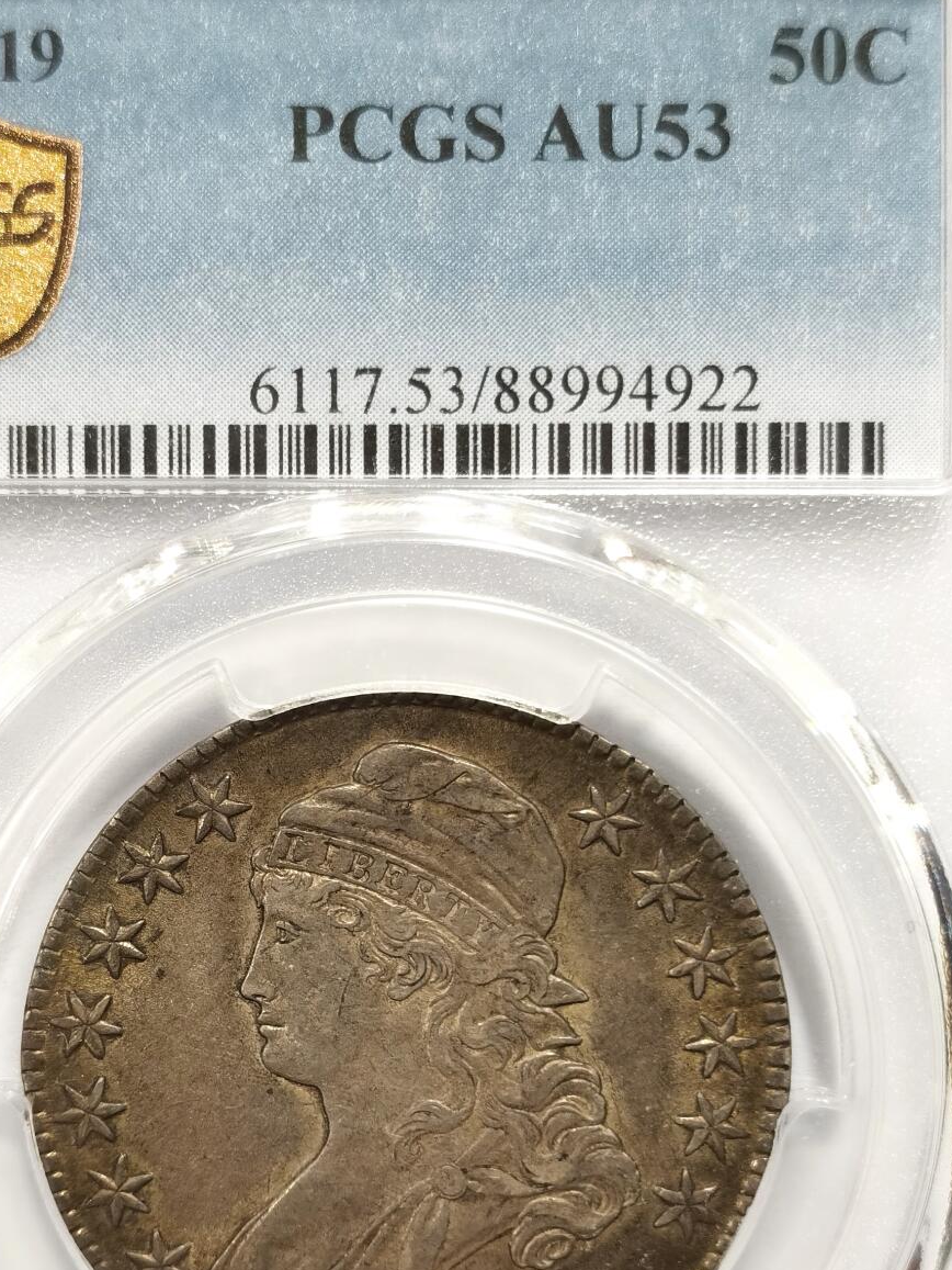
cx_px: 409
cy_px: 789
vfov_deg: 23.2
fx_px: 3080
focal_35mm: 84
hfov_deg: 17.6
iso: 200
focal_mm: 5.56
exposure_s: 1/100
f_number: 16
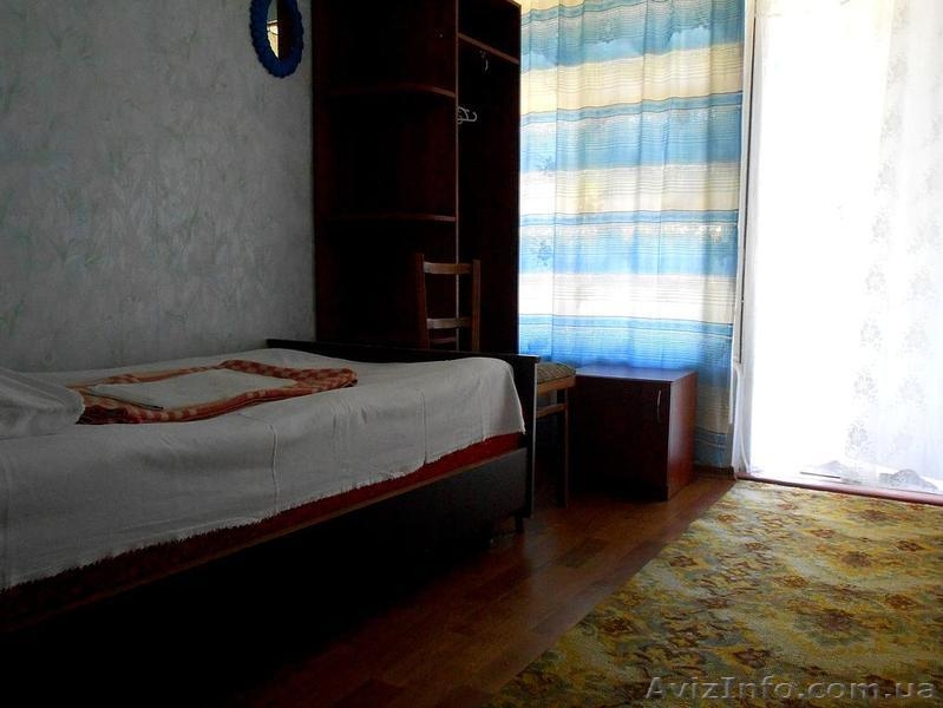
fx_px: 818
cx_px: 472
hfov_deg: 59.9
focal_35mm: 30
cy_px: 354
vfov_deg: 46.8
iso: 500
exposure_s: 1/30
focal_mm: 5.3
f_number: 3.8
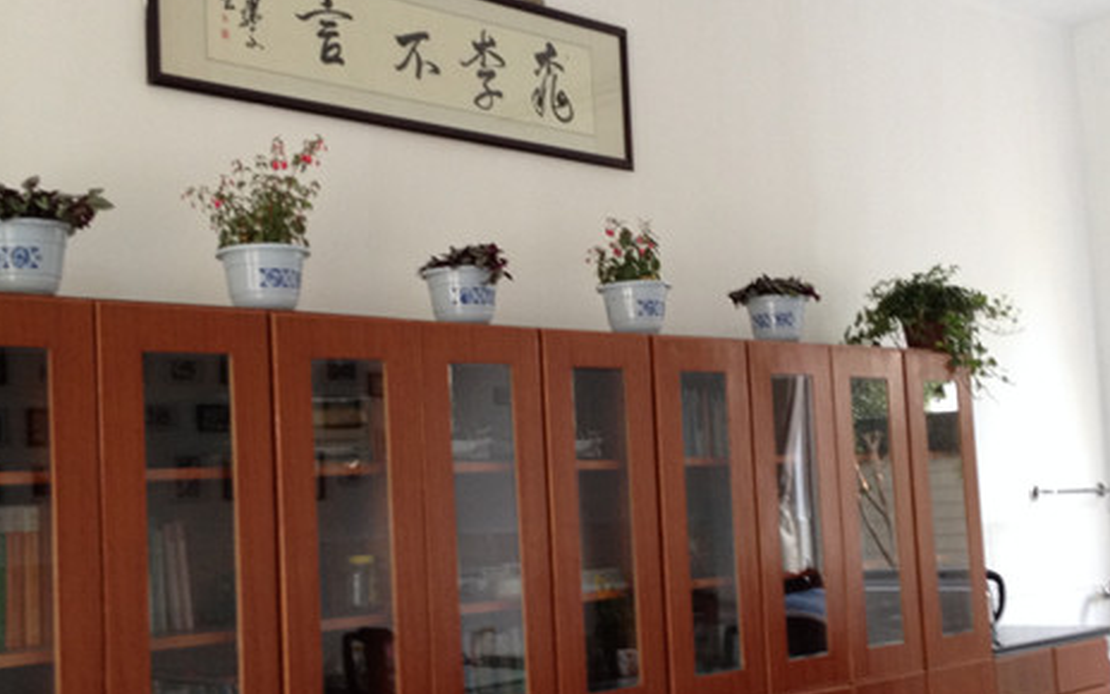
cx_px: 435
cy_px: 290
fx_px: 1452
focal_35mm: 48
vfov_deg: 26.8
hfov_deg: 41.6
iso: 100
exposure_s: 1/20
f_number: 2.4
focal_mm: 4.28
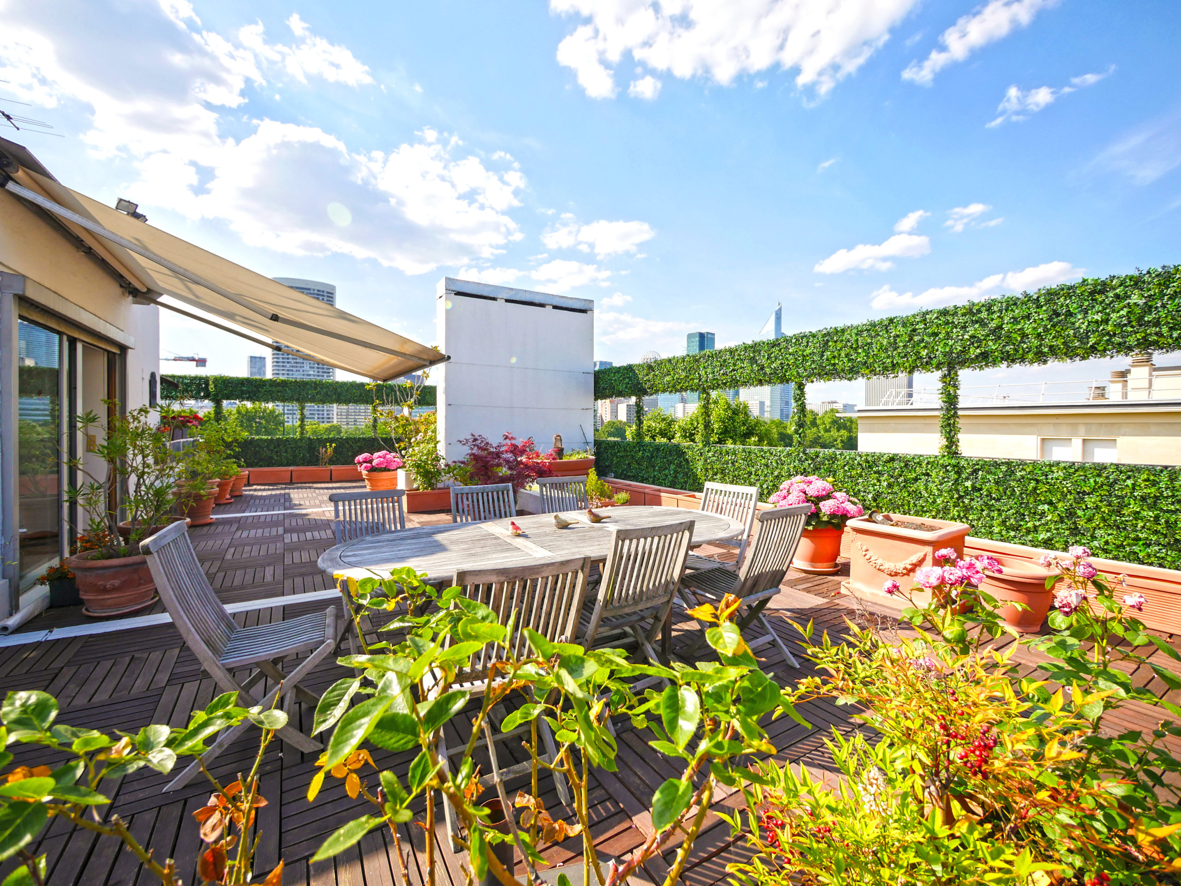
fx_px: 478
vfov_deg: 85.7
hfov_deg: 102.1
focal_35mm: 14
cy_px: 443
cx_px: 590
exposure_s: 1/1000
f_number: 4
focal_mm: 7
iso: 200
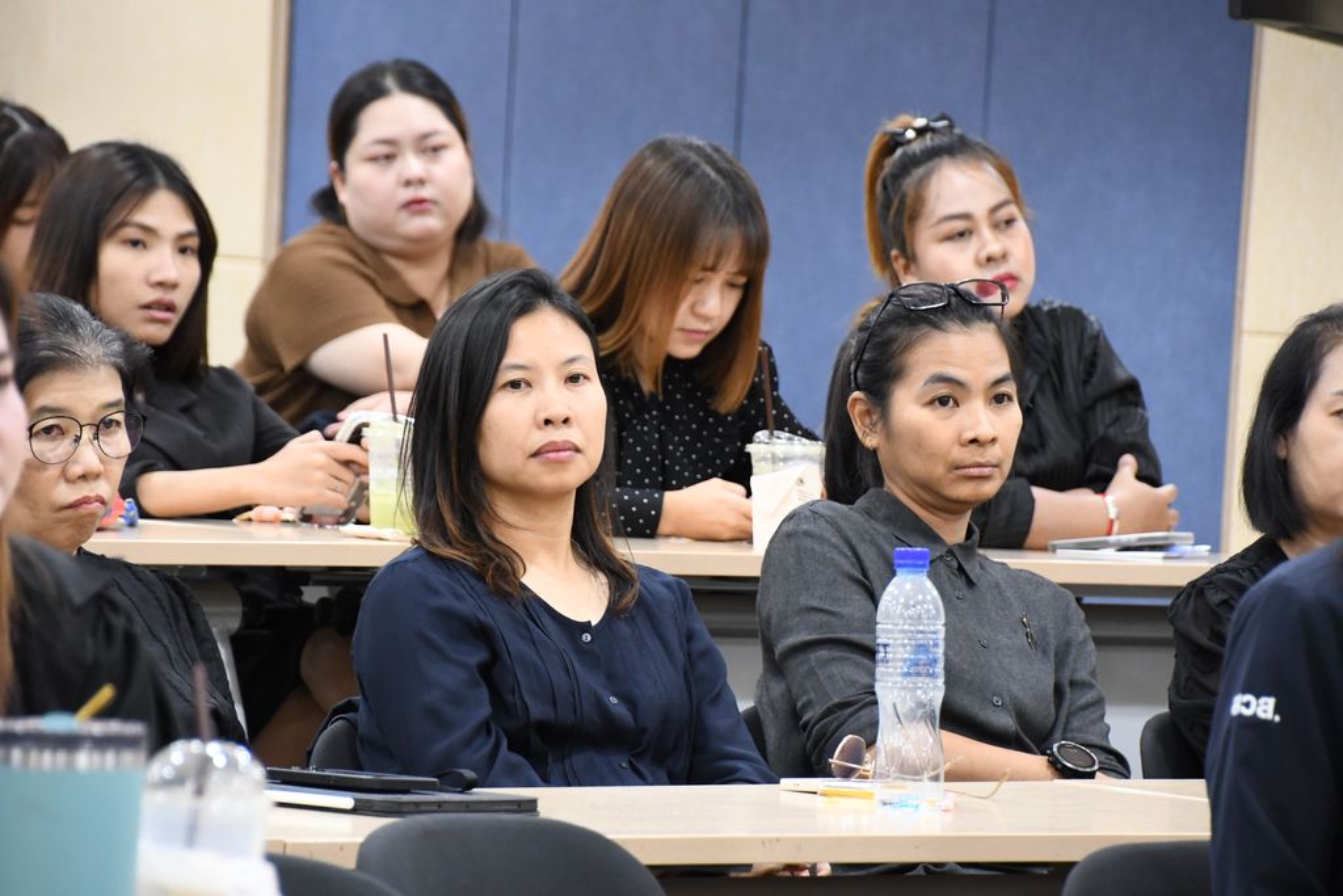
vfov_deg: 5.7
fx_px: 8954
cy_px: 448
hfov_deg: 8.6
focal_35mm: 240
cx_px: 672
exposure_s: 1/40
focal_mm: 160
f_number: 6
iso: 3200
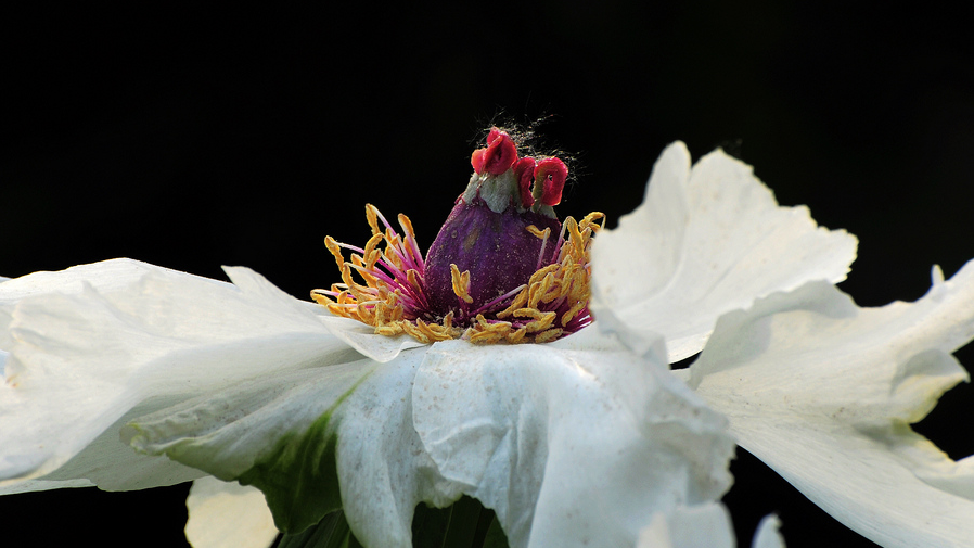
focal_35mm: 472
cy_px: 267
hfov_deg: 4.6
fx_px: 12189
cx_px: 487
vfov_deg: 2.6
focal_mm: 300
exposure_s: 1/60
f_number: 16
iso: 200
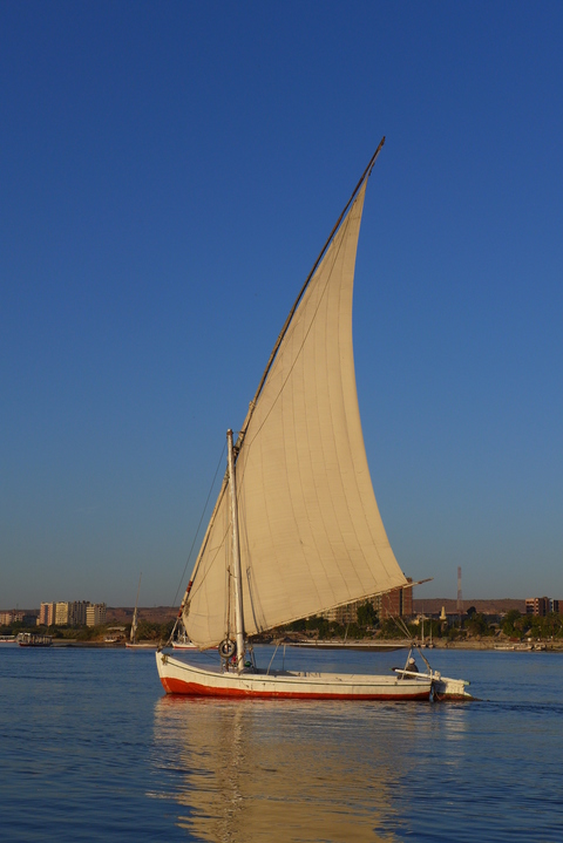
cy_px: 422
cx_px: 282
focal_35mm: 55
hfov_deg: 24.6
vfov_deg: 36.2
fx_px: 1289
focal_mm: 10.8
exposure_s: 1/1600
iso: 80
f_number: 3.2
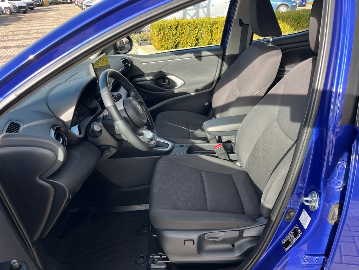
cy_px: 135
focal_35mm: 26
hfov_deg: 67.3
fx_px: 270
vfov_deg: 53.1
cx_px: 180
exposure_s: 1/350
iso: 50
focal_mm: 5.1
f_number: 1.6
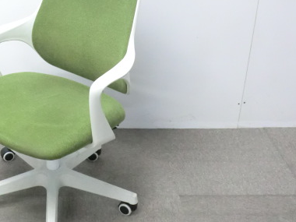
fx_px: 547
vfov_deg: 22.8
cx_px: 49
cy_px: 73
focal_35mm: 64
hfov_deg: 29.4
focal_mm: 6.9
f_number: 3.9
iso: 800
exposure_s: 1/30
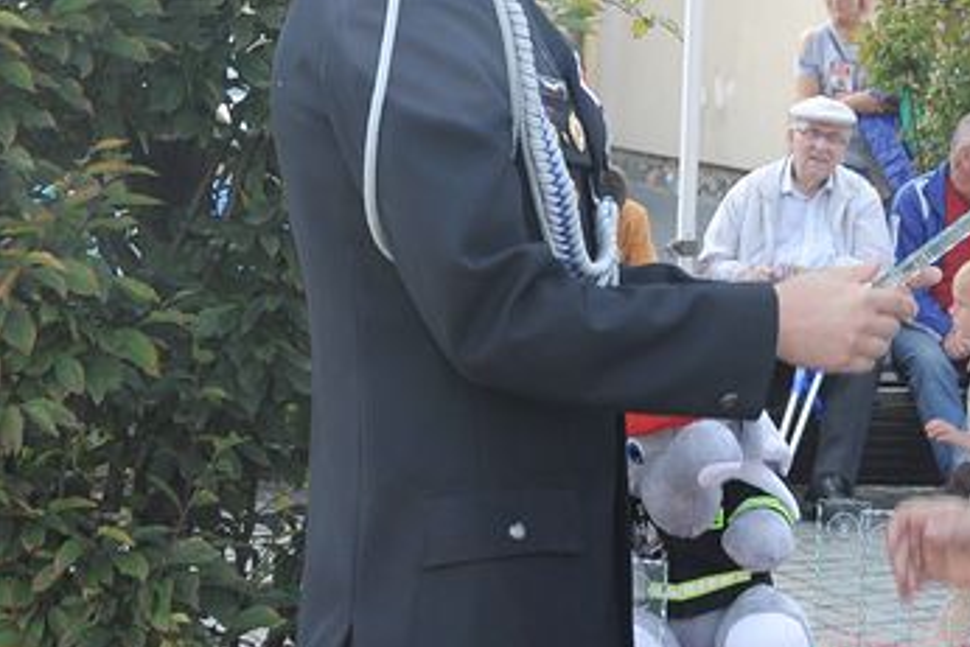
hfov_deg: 16.0
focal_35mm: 125
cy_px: 385
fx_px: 3369
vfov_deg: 11.0
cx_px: 1009
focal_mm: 34
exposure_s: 1/160
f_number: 6.3
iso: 400
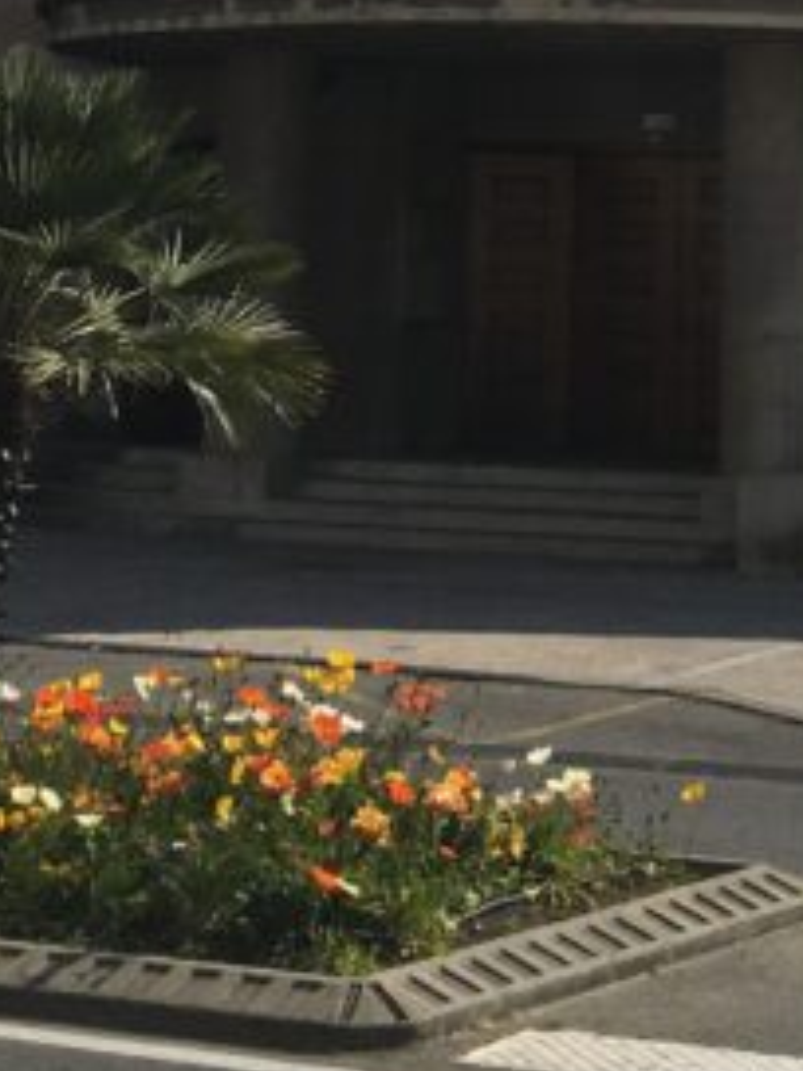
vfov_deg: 16.3
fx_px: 3371
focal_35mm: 109
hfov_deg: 13.6
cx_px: 543
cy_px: -579
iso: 25
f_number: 2.2
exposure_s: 1/2747
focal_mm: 4.15
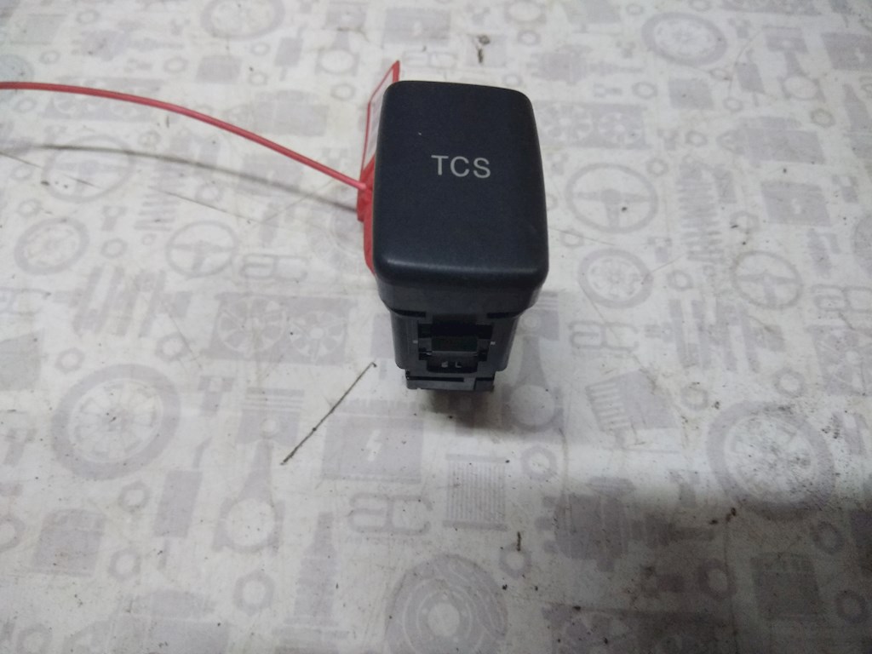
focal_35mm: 21
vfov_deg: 63.4
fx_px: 529
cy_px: 327
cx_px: 436
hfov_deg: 79.0
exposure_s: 1/25
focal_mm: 3.57
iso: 500
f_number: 2
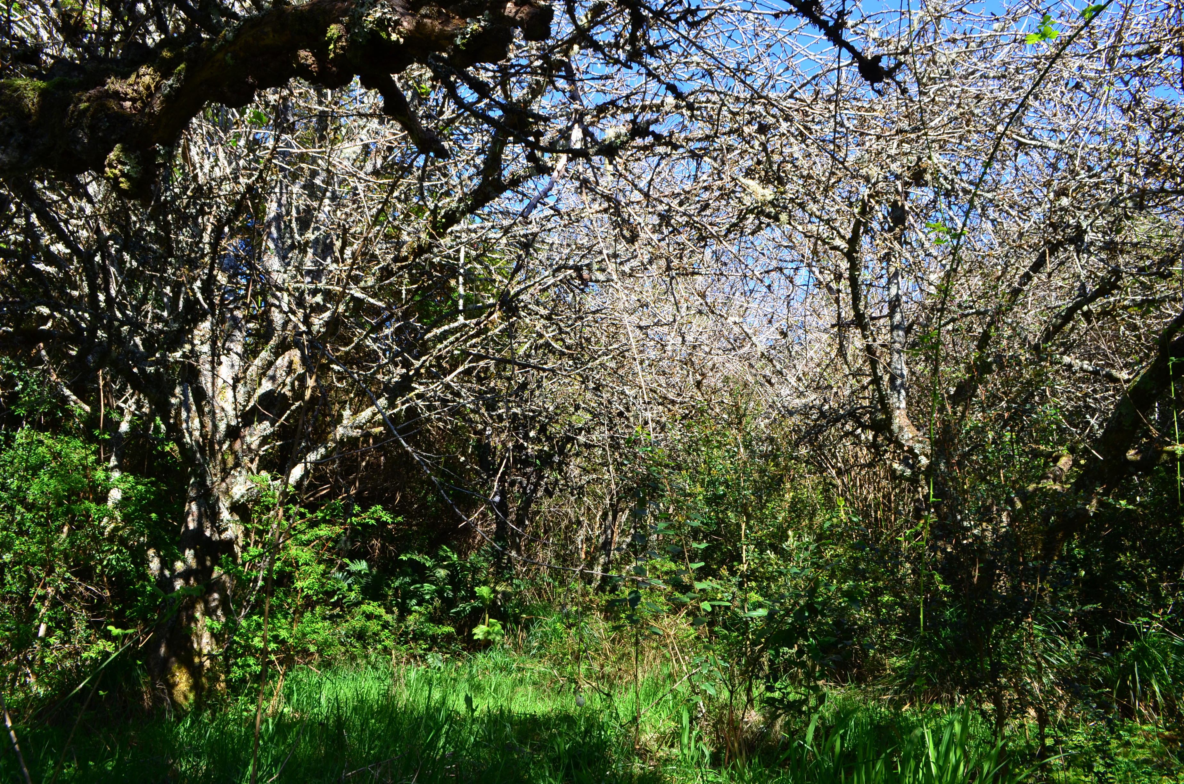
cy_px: 392
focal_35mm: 27
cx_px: 592
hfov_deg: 67.5
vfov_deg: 47.7
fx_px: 886
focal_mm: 18
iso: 200
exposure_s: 1/80
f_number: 10
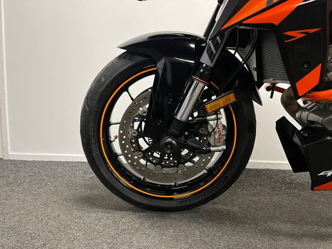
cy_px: 124
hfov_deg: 67.3
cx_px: 166
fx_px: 249
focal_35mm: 26
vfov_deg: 53.1
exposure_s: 1/50
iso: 250
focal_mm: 5.1
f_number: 1.6
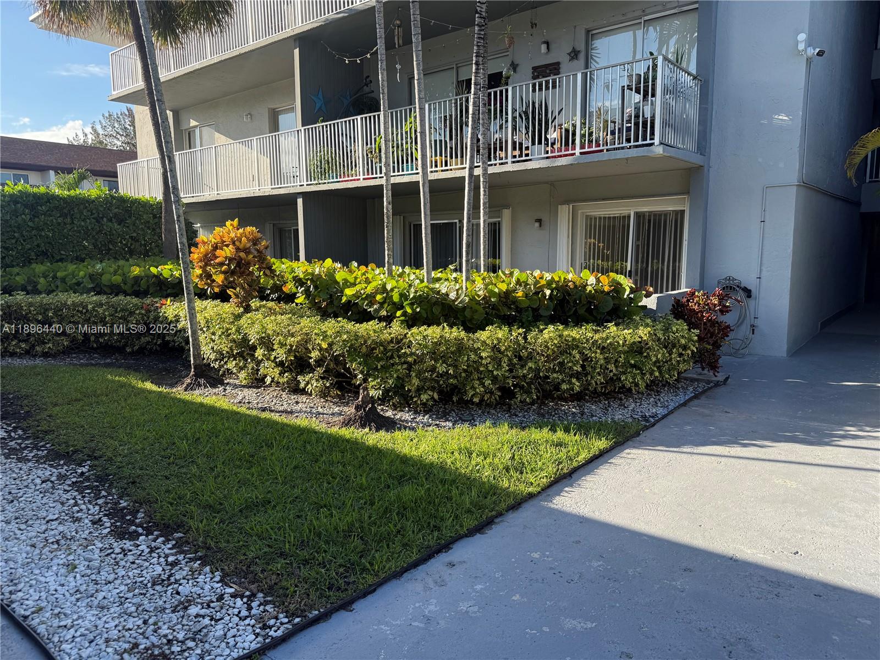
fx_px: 610
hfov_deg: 71.6
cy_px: 330
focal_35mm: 24
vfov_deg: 56.8
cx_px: 440
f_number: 1.78
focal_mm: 6.76
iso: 80
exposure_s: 1/1018
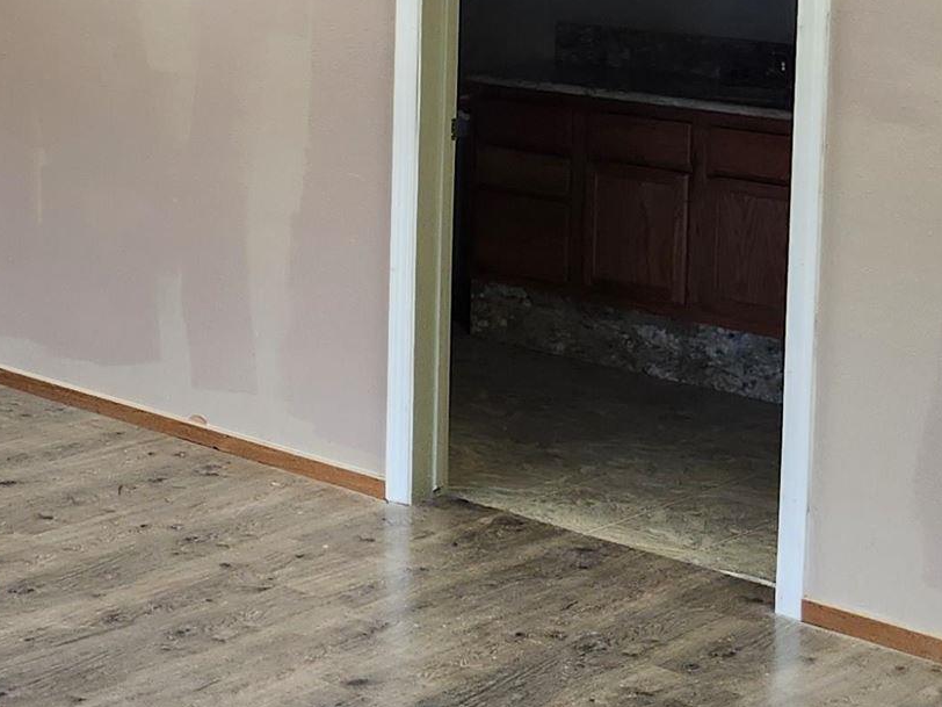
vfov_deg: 16.5
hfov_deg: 20.0
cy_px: -51
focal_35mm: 87
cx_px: -384
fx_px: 2368
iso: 200
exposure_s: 1/120
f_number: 1.8
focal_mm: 5.4
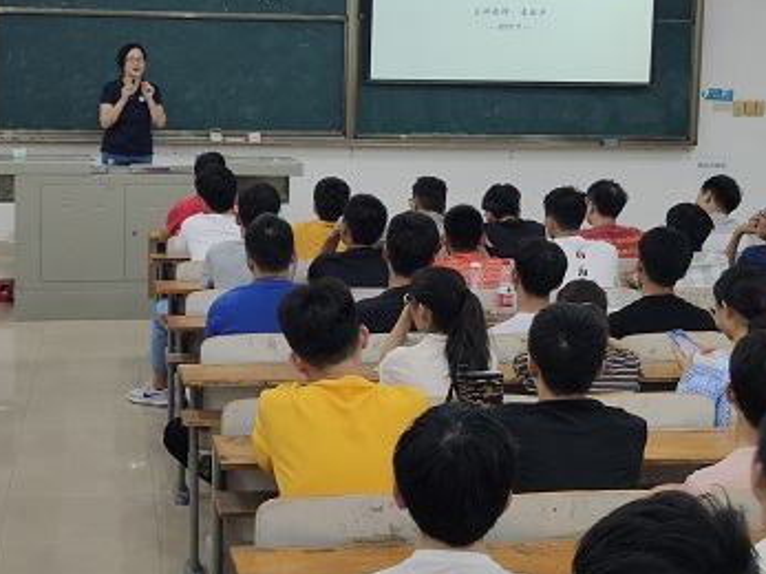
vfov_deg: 22.8
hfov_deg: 30.2
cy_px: 190
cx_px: 300
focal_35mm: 64
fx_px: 1416
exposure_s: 1/50
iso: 221
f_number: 1.75
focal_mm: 4.75
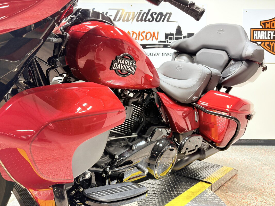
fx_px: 207
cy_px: 103
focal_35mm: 26
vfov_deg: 53.1
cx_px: 138
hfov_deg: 67.3
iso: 125
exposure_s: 1/60
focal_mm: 5.96
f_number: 1.6
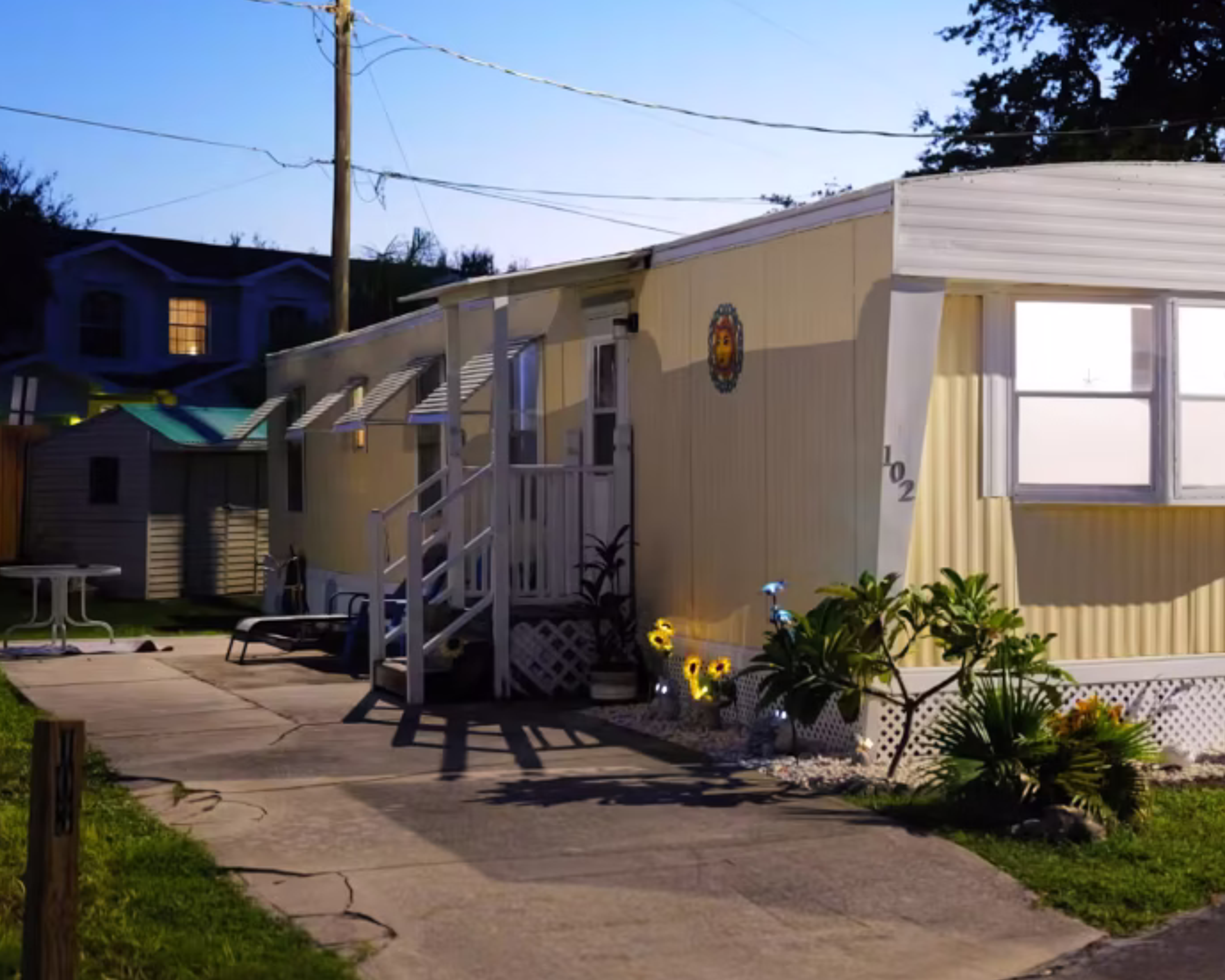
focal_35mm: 60
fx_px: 2175
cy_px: 462
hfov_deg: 31.0
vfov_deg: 25.4
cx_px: 898
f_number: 2
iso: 6400
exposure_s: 1/80
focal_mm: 43
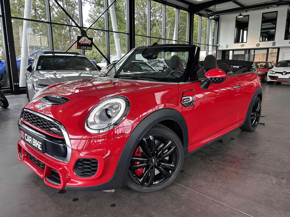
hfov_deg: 67.3
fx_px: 218
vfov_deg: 53.1
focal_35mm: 26
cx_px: 145
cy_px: 108
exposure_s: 1/126
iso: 80
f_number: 1.5
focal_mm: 5.7
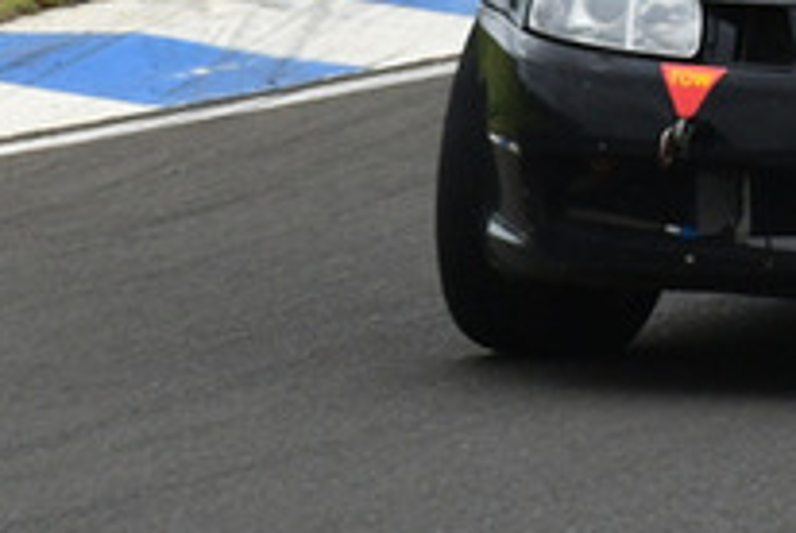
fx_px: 59298
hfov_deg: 0.8
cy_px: -467
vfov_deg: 0.5
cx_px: 931
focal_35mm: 2678
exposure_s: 1/640
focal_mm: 460
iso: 1000
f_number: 11
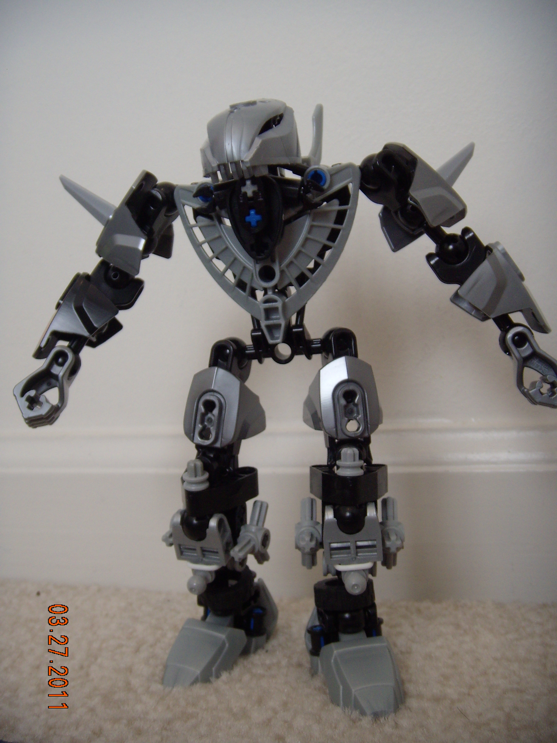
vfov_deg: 49.0
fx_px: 815
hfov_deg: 37.7
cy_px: 372
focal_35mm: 38
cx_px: 278
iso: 91
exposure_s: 1/30.3
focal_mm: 6.4
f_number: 3.5
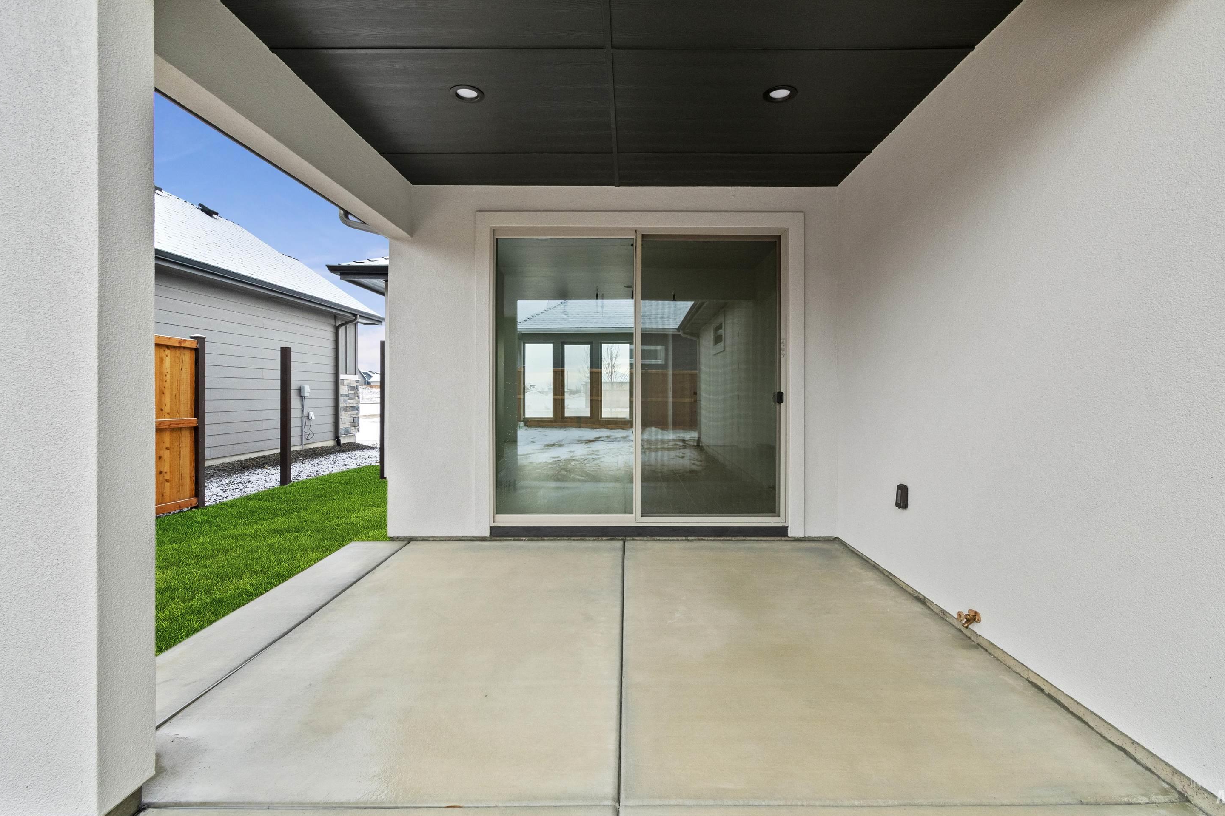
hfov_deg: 96.7
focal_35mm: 16
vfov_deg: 73.7
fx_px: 544
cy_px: 392
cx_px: 635
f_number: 11
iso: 320
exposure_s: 1/8
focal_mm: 10
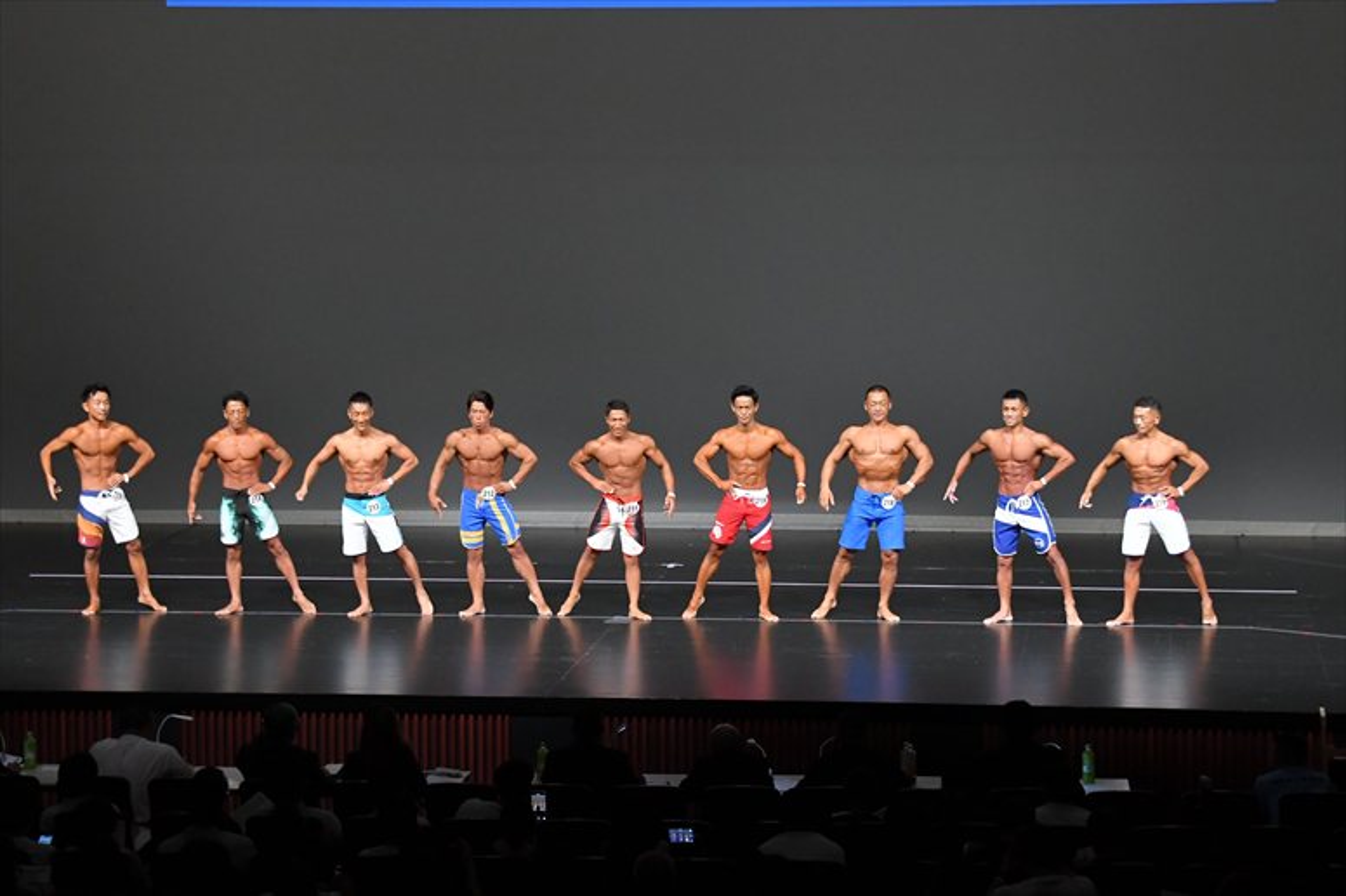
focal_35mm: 97
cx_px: 673
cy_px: 448
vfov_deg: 14.1
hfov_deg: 21.0
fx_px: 3625
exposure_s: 1/400
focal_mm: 65
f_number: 5.6
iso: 4000
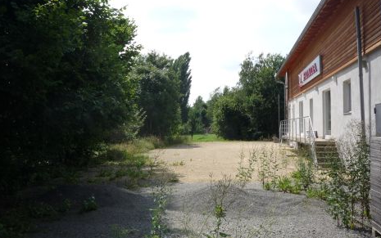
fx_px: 364
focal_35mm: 35
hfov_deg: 55.3
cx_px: 193
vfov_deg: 36.3
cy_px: 110
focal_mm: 5.2
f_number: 5
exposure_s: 1/400
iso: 100
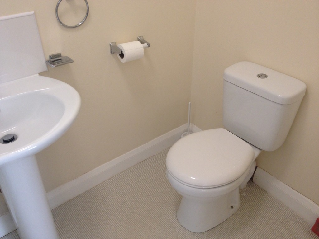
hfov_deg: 52.6
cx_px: 160
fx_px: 323
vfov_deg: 40.7
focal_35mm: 35
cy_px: 120
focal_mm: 4.28
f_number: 2.4
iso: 80
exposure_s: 1/20
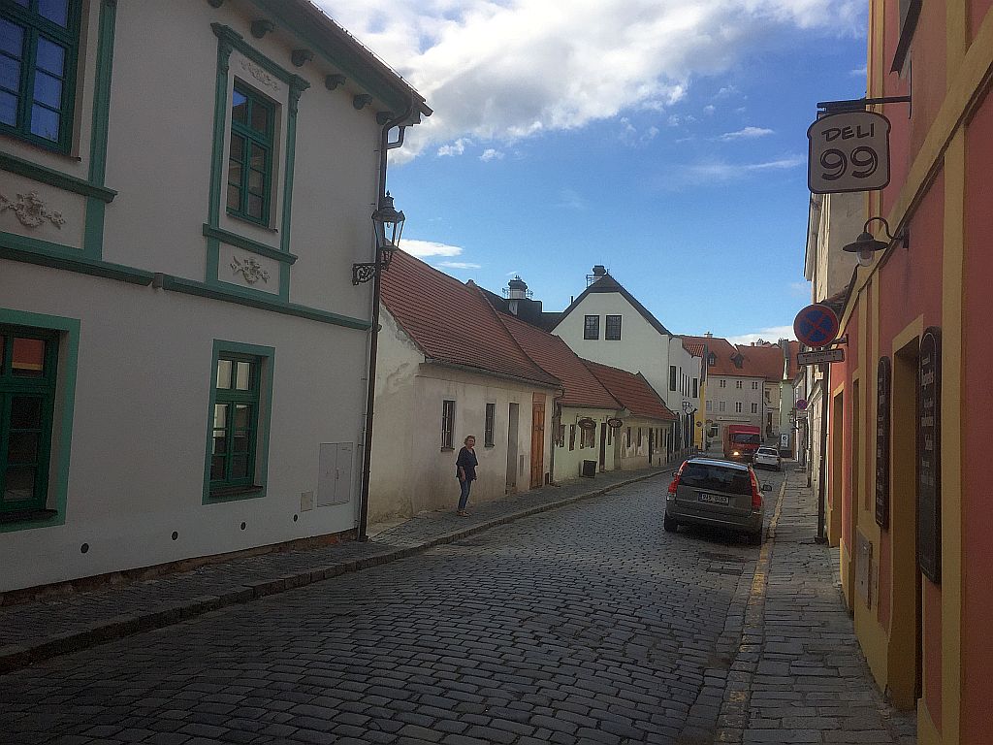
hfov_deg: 61.7
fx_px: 832
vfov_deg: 48.2
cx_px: 496
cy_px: 372
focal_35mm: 29
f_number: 2.2
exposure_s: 1/1522
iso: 32
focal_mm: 4.15
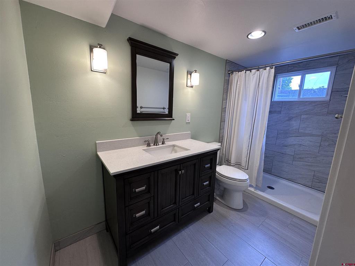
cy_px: 133
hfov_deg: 102.1
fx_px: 144
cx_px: 178
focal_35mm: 14
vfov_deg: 85.7
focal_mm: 2.22
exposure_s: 1/120
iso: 125
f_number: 2.2
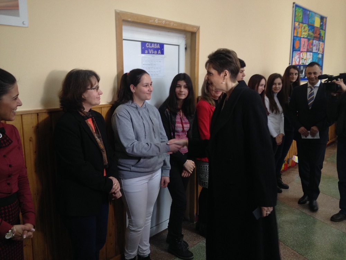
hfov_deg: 52.6
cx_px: 173
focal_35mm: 35
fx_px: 350
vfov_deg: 40.7
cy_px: 130
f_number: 2.4
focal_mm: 4.28
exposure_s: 1/20
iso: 100
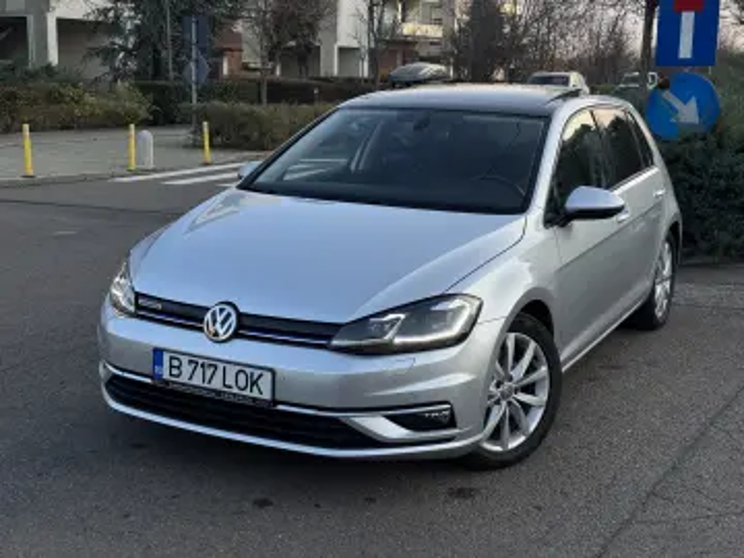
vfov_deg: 30.3
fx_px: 1032
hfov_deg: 39.7
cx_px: 372
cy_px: 279
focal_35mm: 48
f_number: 1.78
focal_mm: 6.76
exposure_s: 1/1059
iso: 64
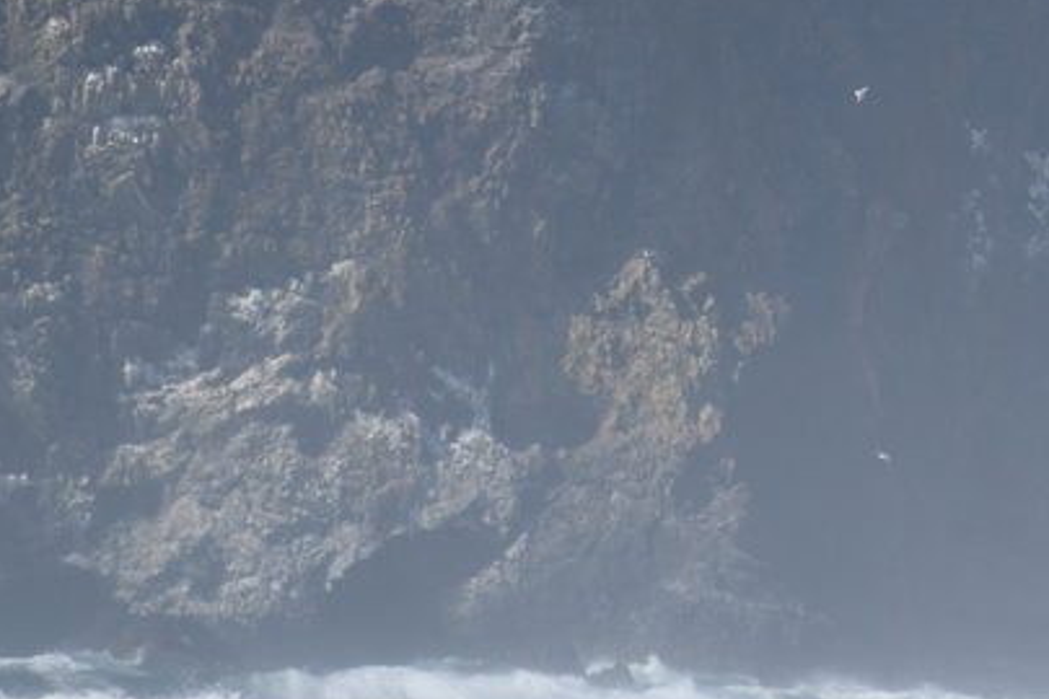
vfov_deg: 1.4
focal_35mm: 949
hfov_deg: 2.2
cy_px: -114
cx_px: 1070
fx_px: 27651
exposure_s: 1/640
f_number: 7.1
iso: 100
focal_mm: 300
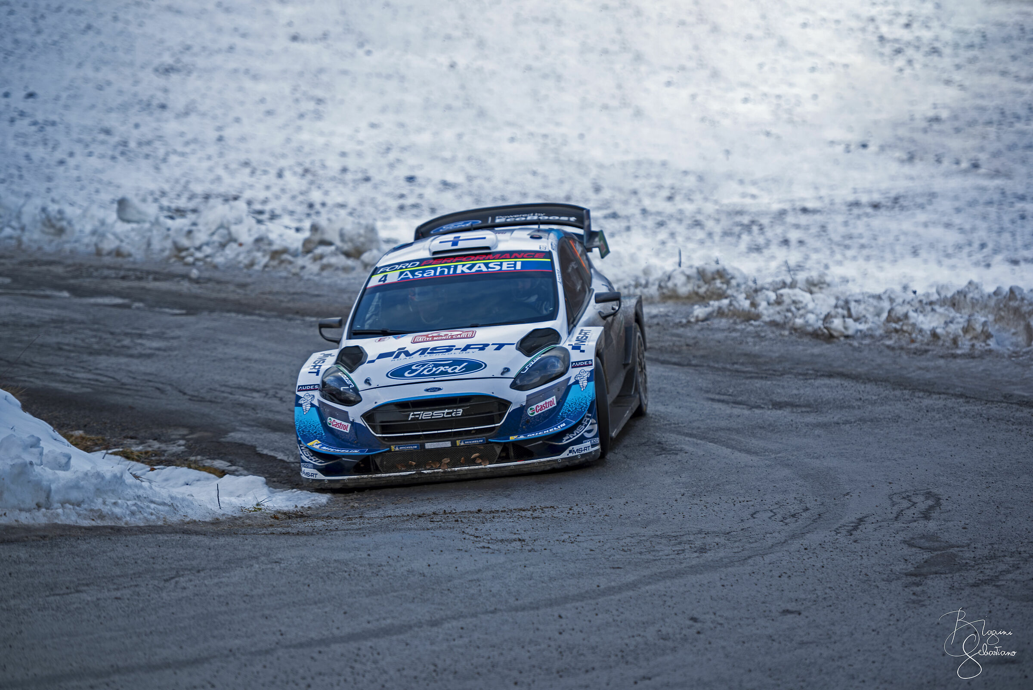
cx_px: 516
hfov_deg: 13.7
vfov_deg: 9.2
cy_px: 345
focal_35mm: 150
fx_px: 4305
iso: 100
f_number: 3.2
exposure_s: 1/400
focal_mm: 150
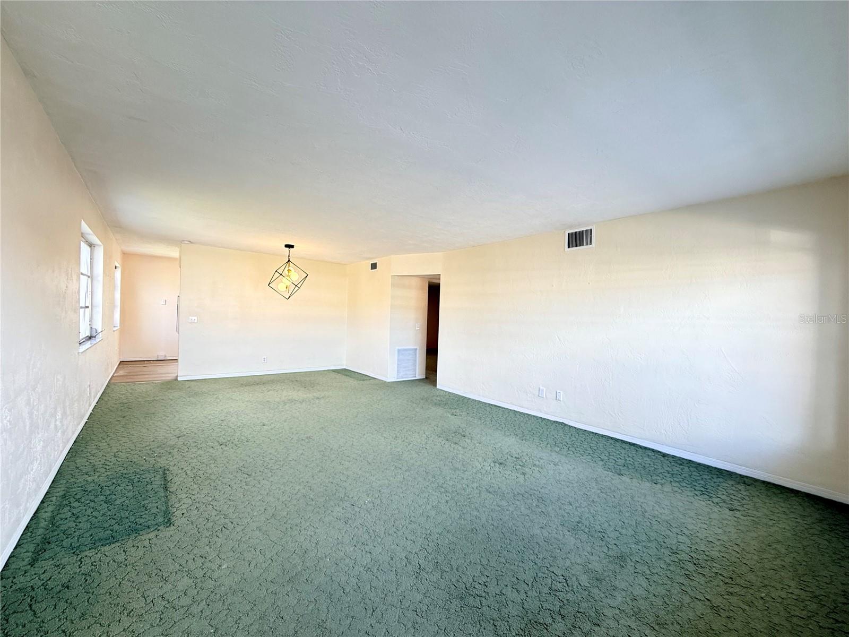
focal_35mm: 14
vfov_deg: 85.7
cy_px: 318
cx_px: 424
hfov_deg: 102.1
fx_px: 343
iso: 160
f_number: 2.2
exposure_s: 1/120
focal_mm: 2.22
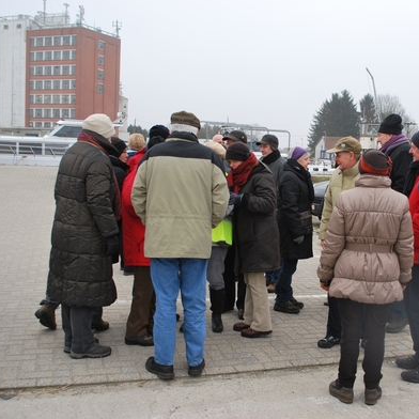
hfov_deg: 38.5
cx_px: 294
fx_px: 589
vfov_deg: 39.2
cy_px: 207
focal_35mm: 43
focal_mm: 22
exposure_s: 1/125
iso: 200
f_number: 5.6
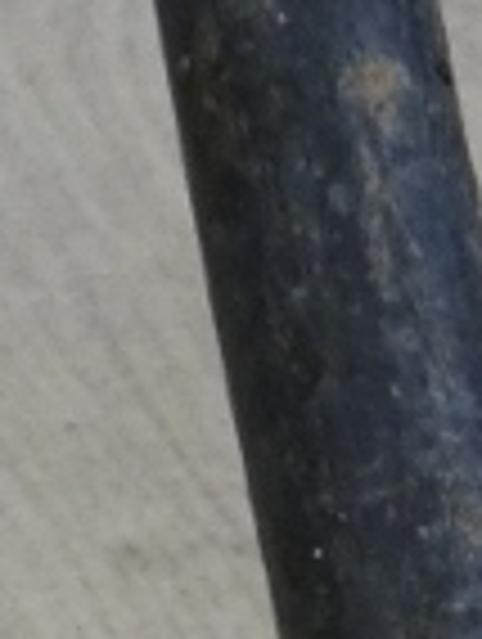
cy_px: 1706
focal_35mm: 230
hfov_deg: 6.5
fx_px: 4257
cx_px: 468
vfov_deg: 7.8
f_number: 3.4
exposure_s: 1/80
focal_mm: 5.8
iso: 500
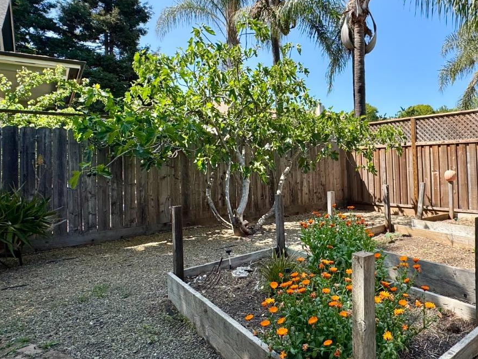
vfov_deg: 56.6
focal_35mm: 24
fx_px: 331
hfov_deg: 69.0
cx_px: 329
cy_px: 154
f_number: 2.2
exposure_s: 1/779
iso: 50
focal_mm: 2.22
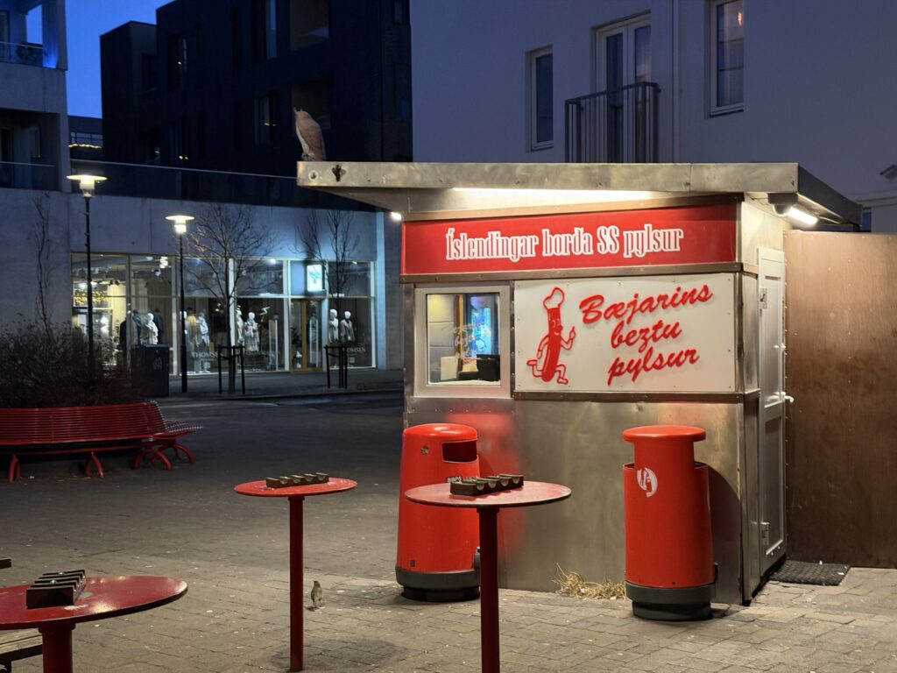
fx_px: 1244
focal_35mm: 48
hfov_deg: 39.7
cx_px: 448
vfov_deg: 30.3
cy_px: 336
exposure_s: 1/33
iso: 250
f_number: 1.78
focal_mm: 6.76
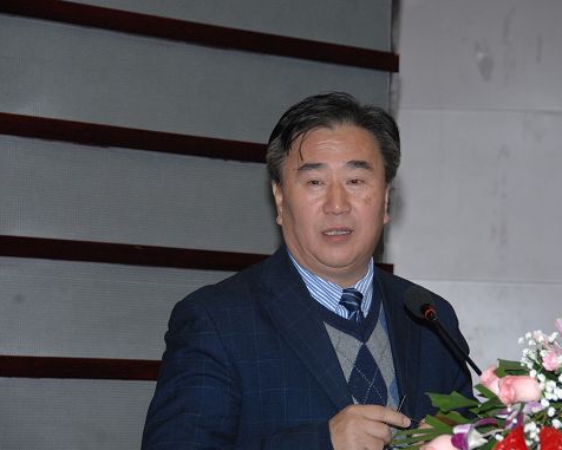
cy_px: 226
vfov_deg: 9.5
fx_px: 2705
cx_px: 339
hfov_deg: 11.9
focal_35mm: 163
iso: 800
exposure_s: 1/60
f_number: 6.7
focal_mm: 95
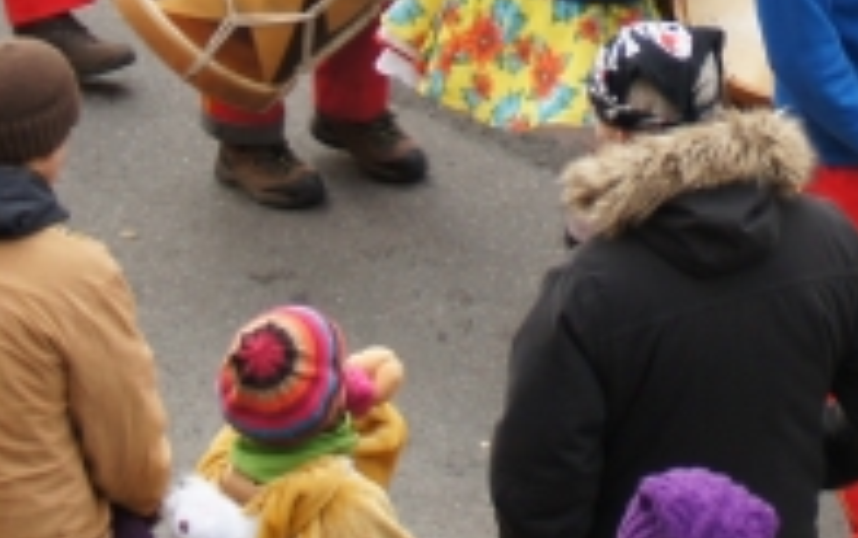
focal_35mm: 280
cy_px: -564
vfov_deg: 4.6
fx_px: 6555
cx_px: 1002
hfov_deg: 7.4
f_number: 4.5
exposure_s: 1/80
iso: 250
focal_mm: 40
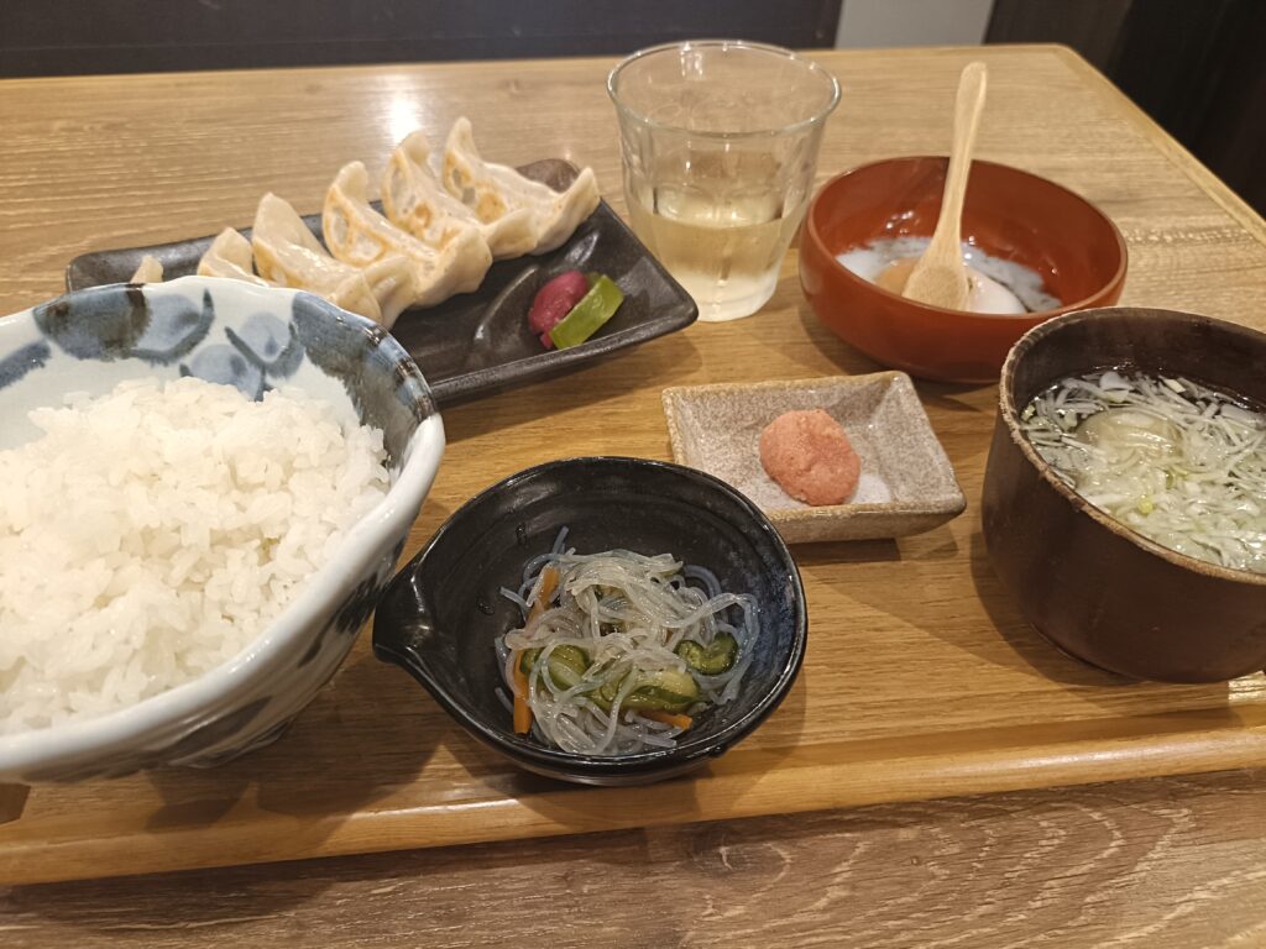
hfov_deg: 69.4
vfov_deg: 54.9
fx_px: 914
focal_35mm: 25
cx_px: 633
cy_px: 474
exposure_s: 1/25
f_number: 1.7
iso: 1000
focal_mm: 4.7
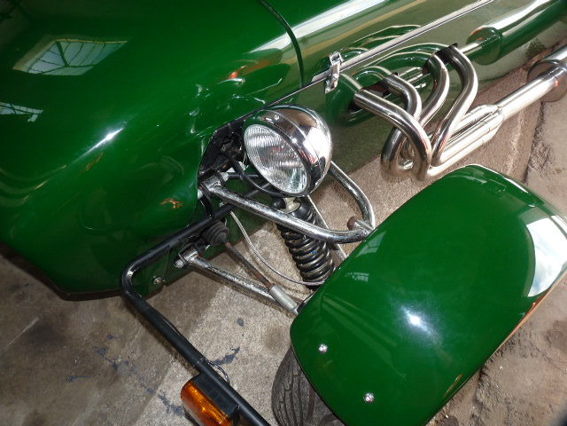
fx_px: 442
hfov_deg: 65.3
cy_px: 213
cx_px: 284
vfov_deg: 51.4
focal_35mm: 27
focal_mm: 4.8
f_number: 2.8
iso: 100
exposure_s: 1/30
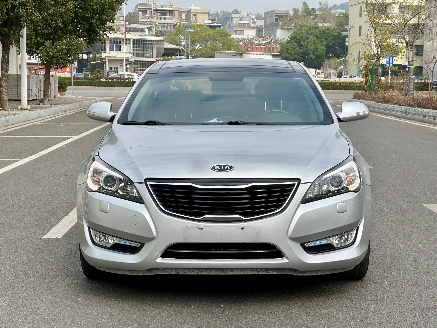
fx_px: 972
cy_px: 164
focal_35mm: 77
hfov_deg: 25.3
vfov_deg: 19.1
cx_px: 218
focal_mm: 9
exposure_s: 1/713
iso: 32
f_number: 2.8
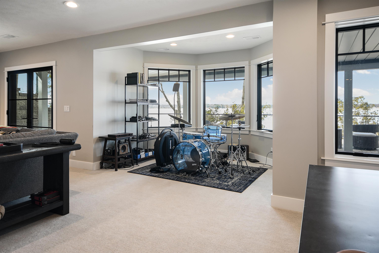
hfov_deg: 77.3
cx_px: 190
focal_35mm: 22
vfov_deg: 56.1
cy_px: 126
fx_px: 237
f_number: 5
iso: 100
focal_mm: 15
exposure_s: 1/10
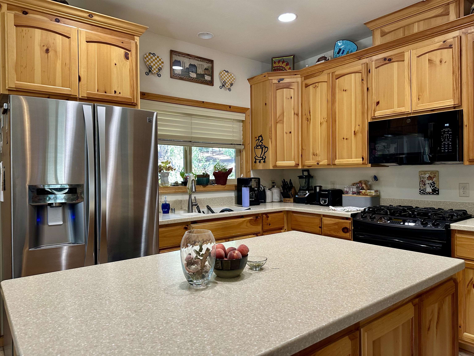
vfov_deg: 56.8
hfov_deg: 71.6
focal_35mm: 24
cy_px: 178
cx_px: 237
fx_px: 329
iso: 200
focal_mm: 6.86
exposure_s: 1/120
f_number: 1.78
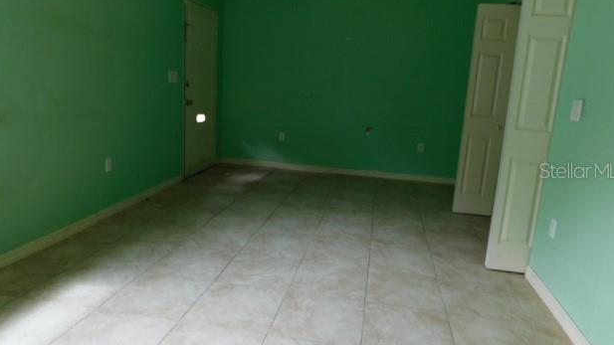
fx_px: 423
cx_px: 314
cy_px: 170
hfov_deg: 71.9
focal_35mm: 26
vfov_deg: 44.4
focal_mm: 4
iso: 125
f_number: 3
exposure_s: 1/40
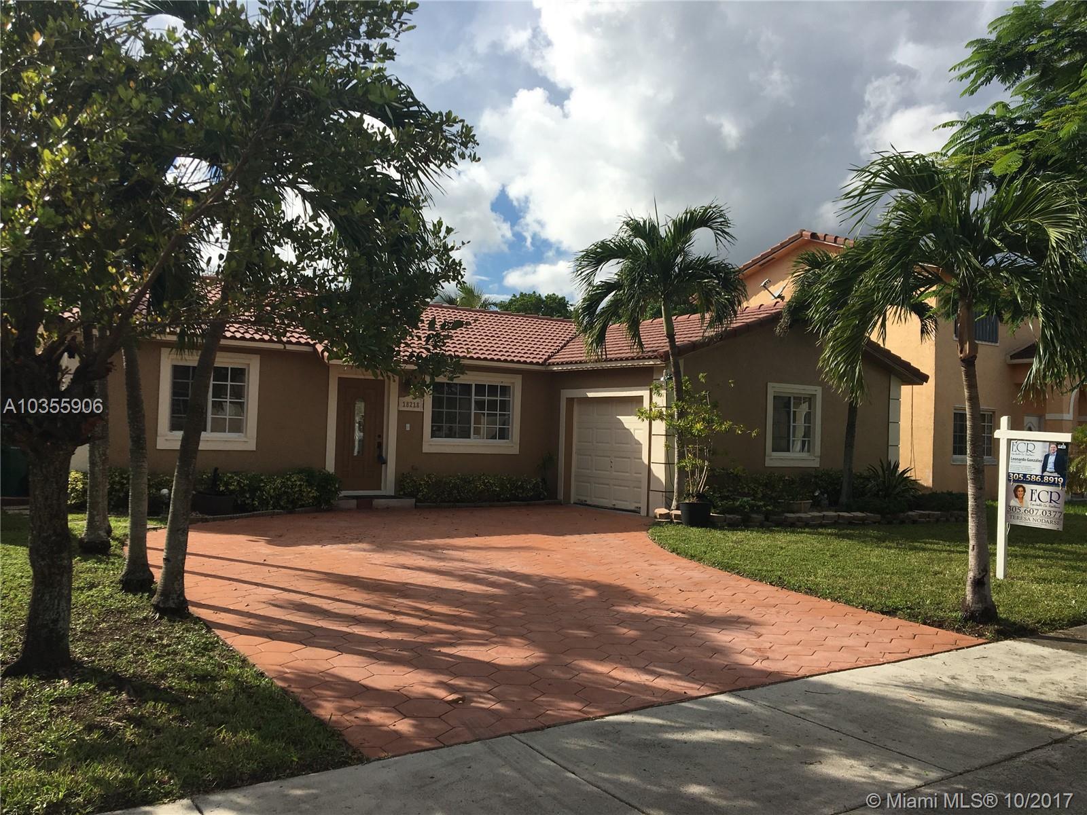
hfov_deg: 61.7
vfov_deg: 48.2
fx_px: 911
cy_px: 408
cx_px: 544
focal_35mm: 29
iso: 25
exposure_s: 1/2747
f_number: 2.2
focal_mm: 4.15
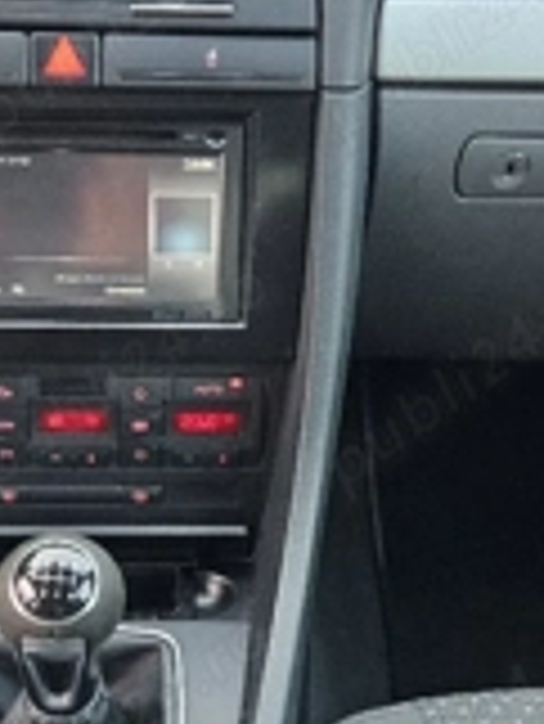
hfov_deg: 25.6
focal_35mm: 57
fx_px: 1193
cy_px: 432
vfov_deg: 33.7
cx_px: 211
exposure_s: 1/101
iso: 640
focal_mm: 5.4
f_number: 1.8
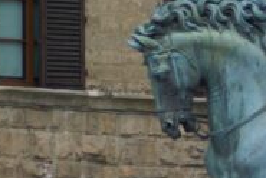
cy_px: 96
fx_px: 5388
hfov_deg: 2.8
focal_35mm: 728
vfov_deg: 1.9
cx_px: 364
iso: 320
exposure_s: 1/250
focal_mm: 150
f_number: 4.5
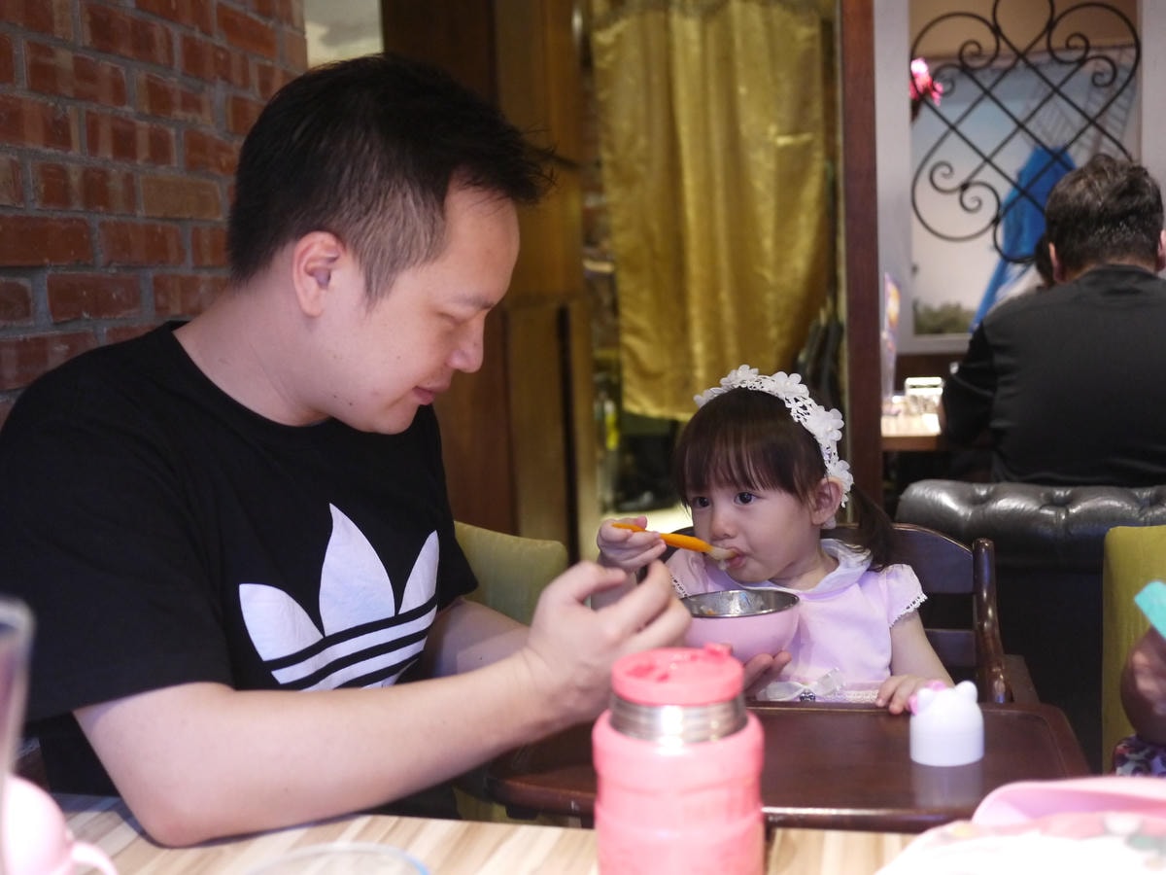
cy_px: 438
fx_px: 1347
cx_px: 583
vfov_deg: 36.0
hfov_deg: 46.8
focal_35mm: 40
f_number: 1.7
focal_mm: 20
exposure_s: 1/40
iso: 800
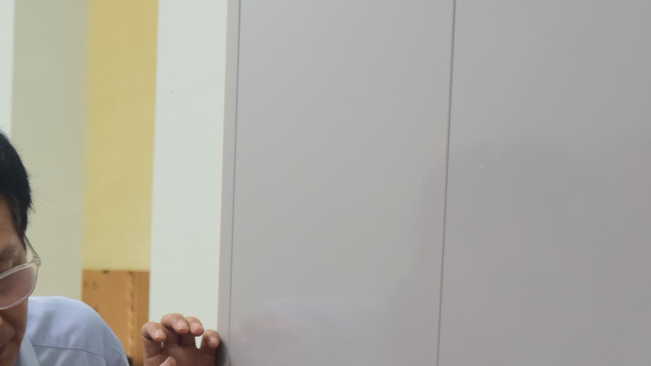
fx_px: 1519
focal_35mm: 88
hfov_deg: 23.5
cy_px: 362
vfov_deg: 13.6
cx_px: 61
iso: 1000
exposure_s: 1/50
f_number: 3.5
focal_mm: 20
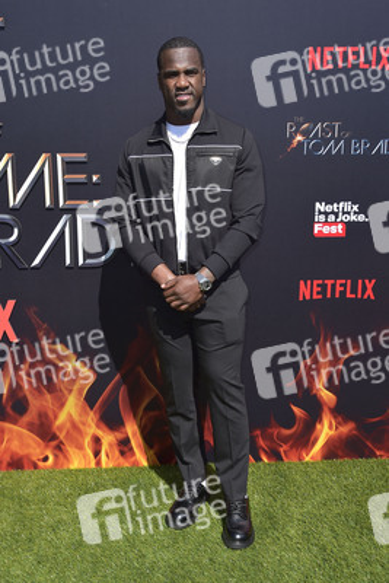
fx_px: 648
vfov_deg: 48.4
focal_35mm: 40
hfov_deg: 33.4
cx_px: 194
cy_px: 292
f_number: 8
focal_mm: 40
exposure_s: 1/250
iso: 200
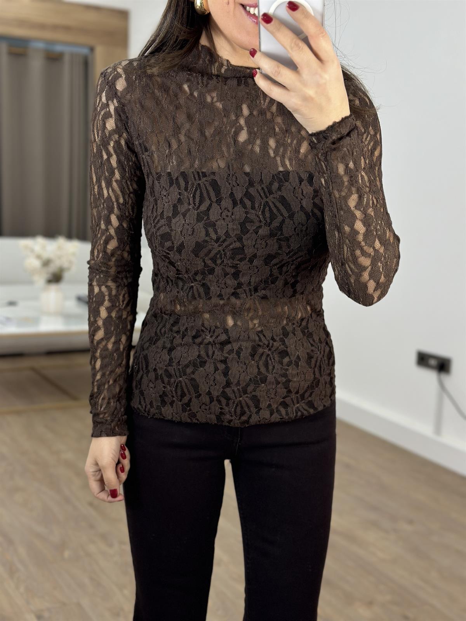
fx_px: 862
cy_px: 310
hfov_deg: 30.3
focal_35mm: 48
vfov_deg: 39.7
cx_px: 233
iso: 80
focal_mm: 6.86
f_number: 1.78
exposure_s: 1/100
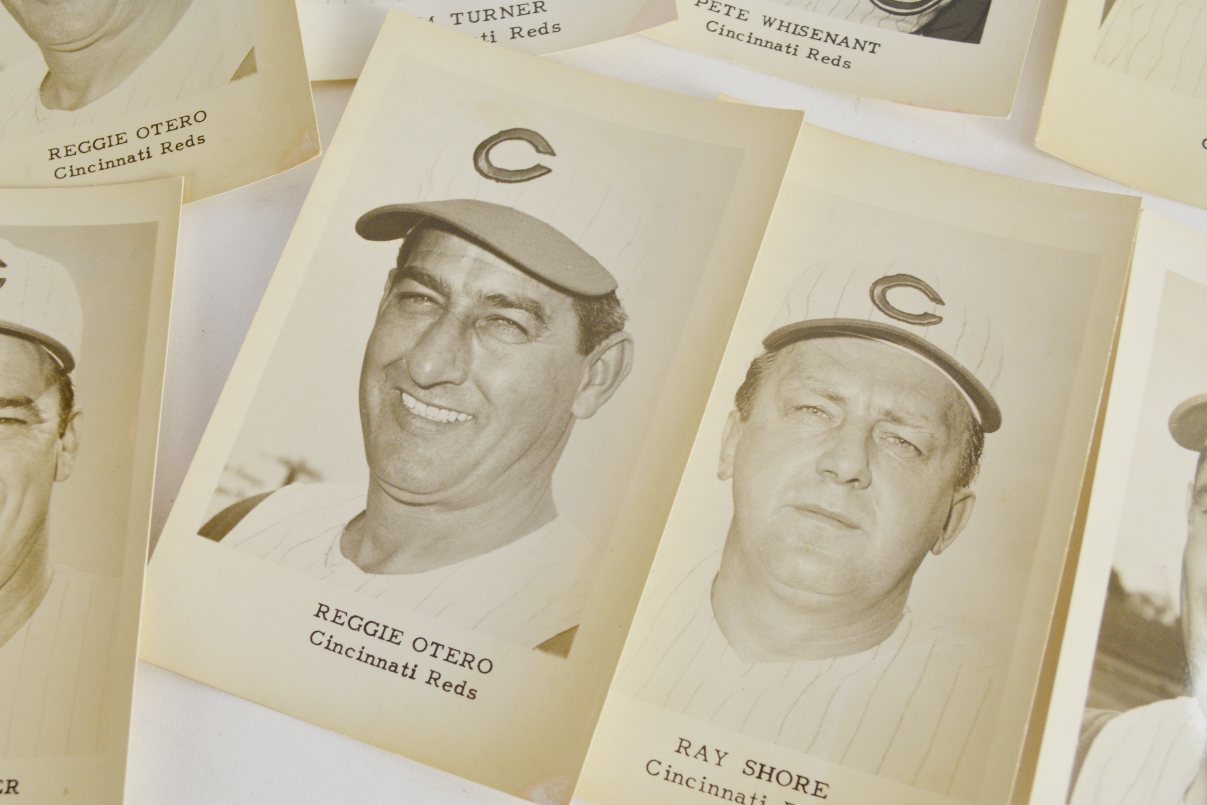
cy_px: 506
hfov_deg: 49.3
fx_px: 1308
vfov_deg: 34.0
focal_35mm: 39
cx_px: 505
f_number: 5.6
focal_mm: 20
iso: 400
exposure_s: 1/125
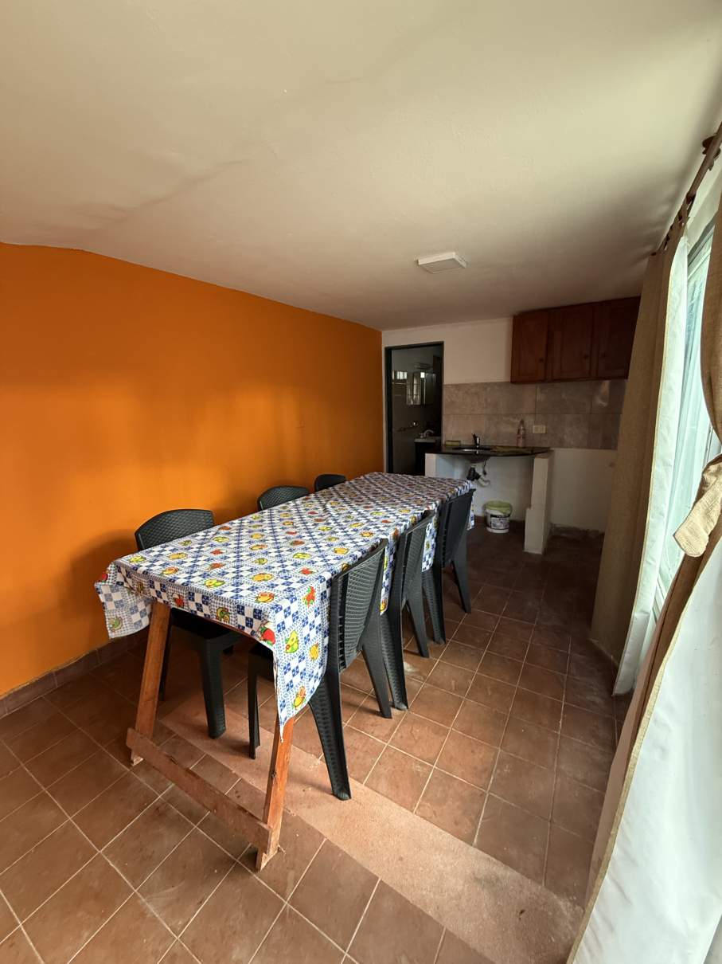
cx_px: 361
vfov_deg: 102.1
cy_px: 482
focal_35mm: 14
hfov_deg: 85.7
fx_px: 389
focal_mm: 2.22
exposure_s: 1/60
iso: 500
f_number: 2.2
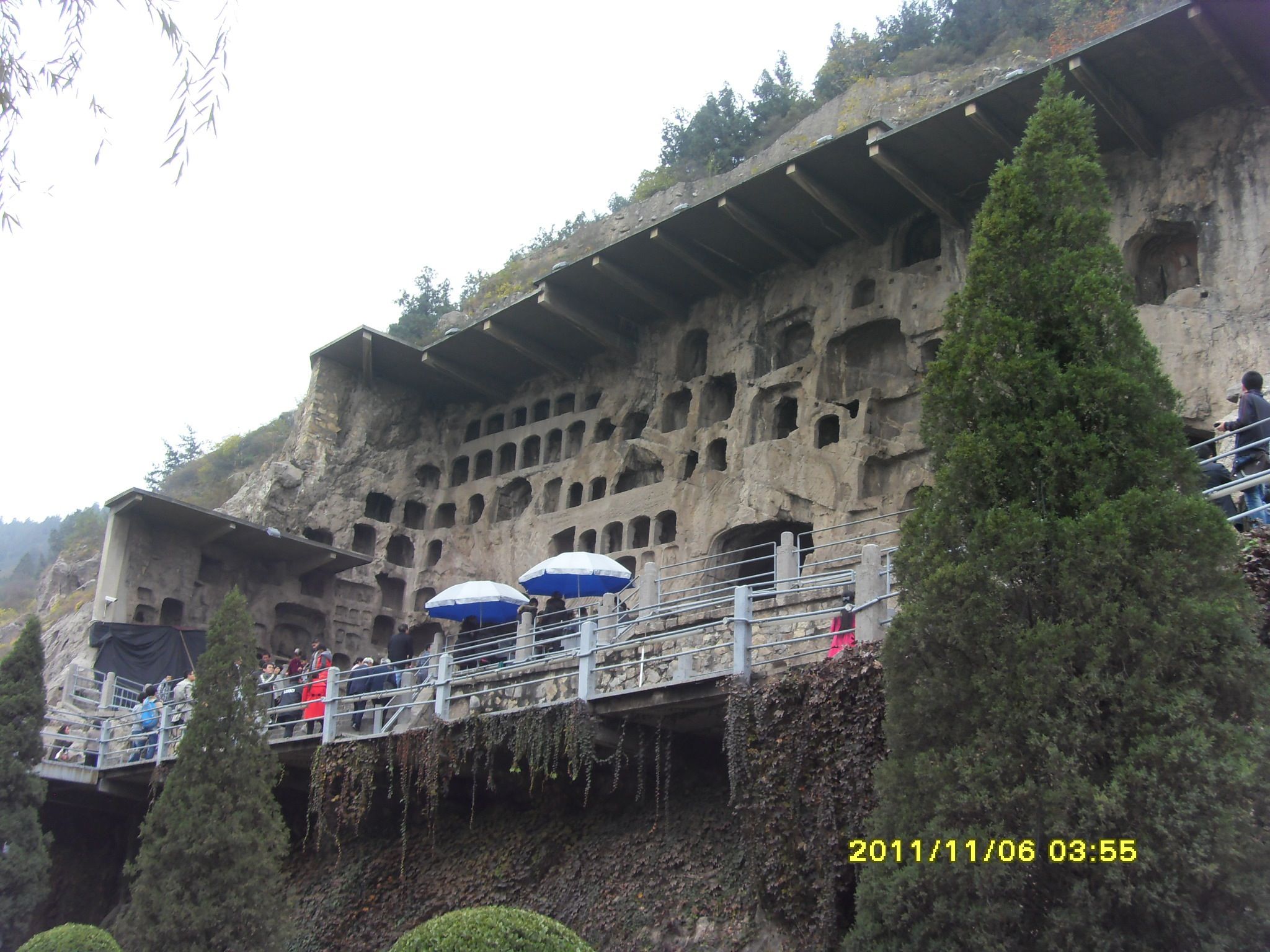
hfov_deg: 47.9
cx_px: 635
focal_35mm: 39
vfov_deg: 36.8
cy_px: 476
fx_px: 1431
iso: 100
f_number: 3.5
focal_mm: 6.6
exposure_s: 1/60
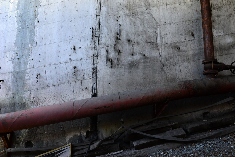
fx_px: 131
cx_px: 118
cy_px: 78
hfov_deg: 84.0
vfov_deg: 61.9
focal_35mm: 20
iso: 400
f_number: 9
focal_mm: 20
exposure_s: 1/15
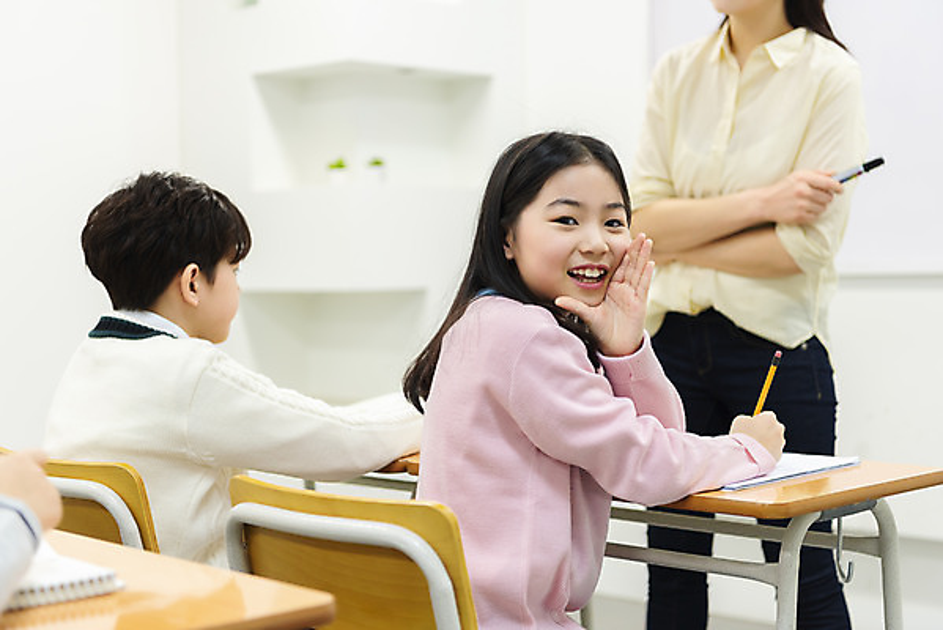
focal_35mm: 58
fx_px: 1520
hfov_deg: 34.5
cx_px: 472
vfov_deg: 23.4
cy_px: 315
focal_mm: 58
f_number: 2.8
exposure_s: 1/100
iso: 640
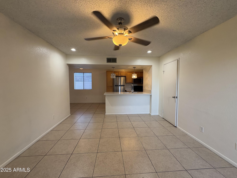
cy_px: 89
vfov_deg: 85.7
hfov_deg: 102.1
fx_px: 96
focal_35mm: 14
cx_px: 118
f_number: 2.2
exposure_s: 1/60
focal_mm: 2.22
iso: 125
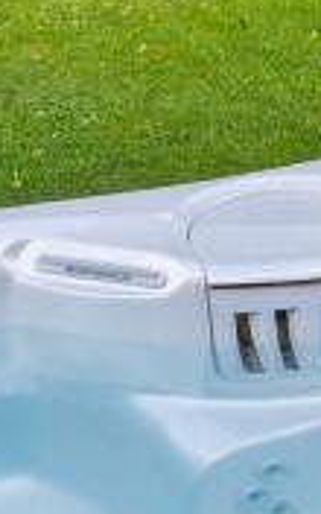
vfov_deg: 19.4
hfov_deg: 13.2
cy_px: -235
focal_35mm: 95
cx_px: 449
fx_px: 1330
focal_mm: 16
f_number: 5.6
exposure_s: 1/160
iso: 500
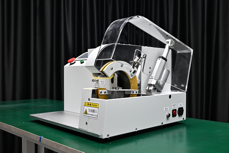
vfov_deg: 34.2
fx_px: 248
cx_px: 114
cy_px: 76
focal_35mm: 39
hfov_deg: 49.6
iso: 2000
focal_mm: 39
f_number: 8
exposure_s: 1/125
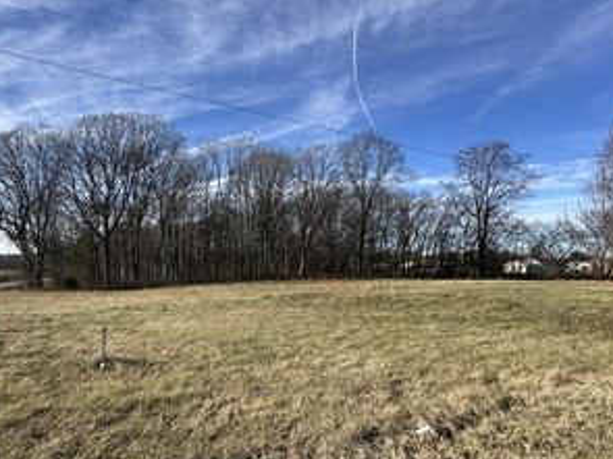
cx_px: 226
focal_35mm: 19
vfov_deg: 68.4
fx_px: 336
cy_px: 260
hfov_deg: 82.9
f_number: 2.2
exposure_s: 1/1014
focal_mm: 2.22
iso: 50
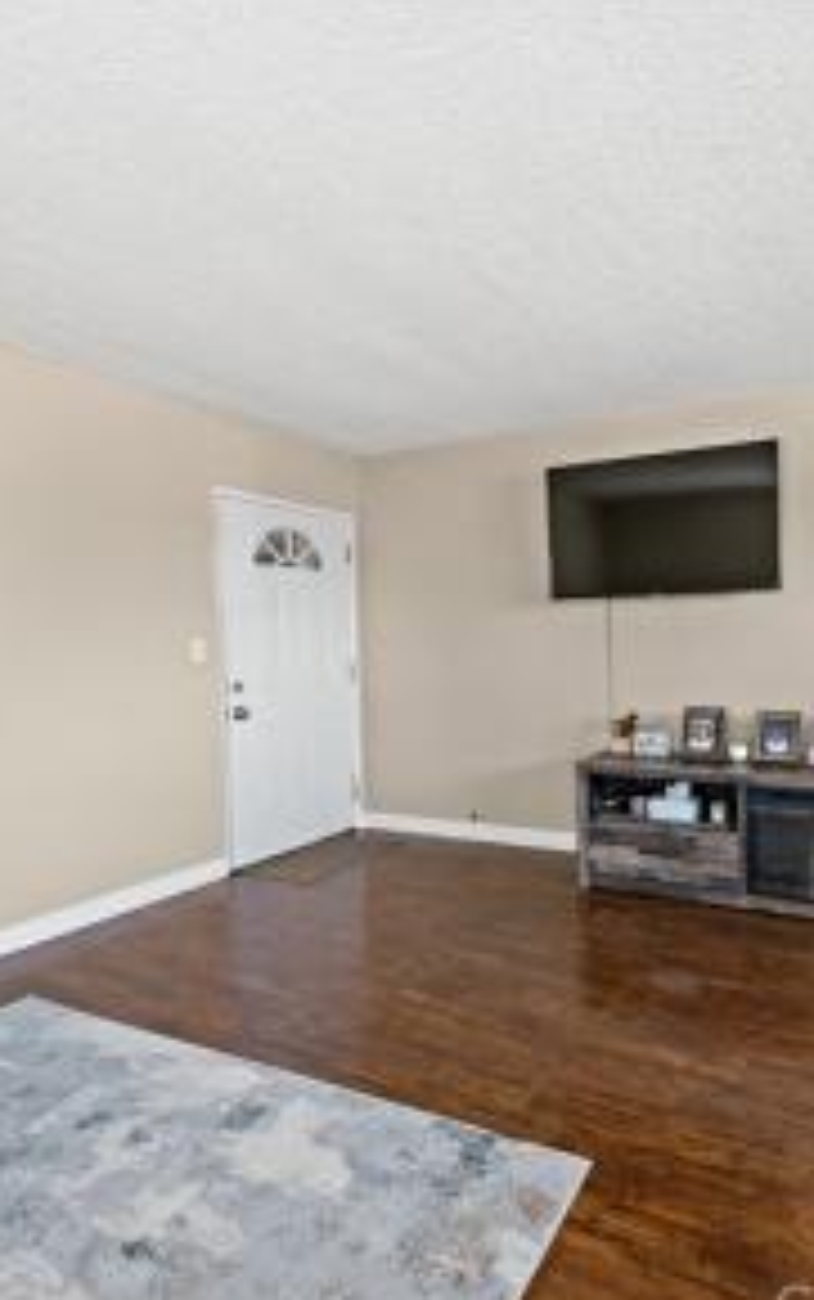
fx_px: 673
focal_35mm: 19
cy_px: 657
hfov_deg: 59.2
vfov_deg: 88.0
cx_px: 605
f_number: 5
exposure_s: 1/3
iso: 1000
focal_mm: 12
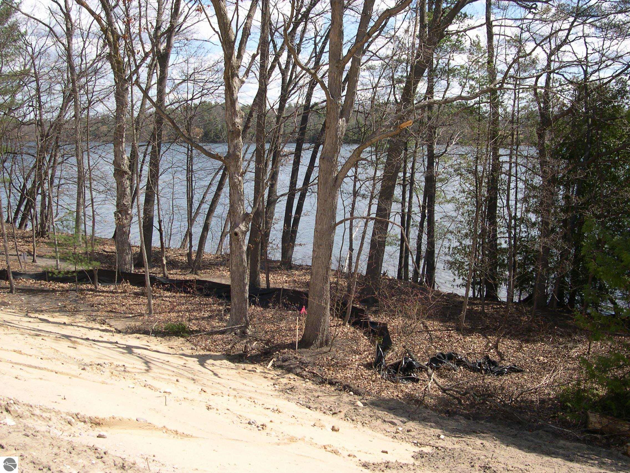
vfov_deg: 37.7
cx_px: 315
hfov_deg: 49.0
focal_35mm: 38
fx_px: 692
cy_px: 236
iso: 100
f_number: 7.6
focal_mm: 8
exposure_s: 1/120
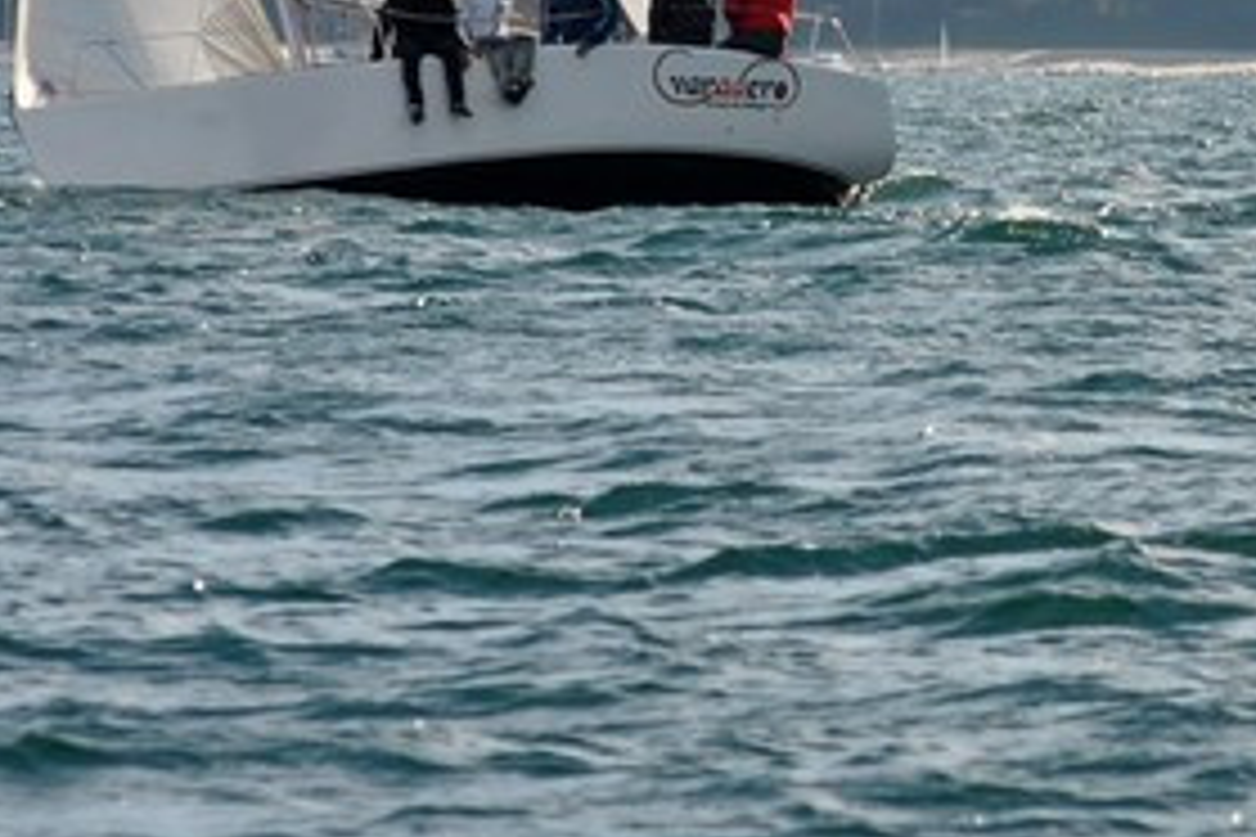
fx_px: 18594
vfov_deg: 2.6
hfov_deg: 3.9
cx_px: 1141
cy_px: -72
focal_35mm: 533
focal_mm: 110
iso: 100
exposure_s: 1/640
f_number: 6.3
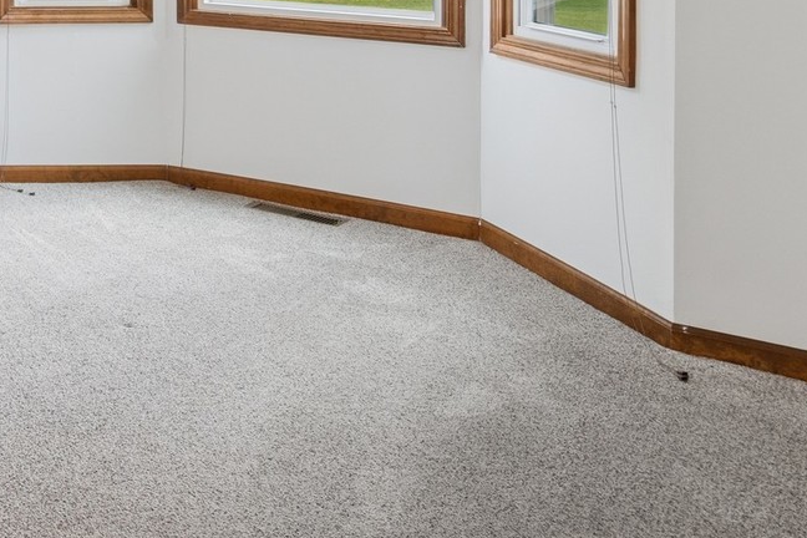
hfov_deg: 35.8
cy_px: -123
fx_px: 1009
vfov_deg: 26.3
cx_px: -120
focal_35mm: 45
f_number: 8
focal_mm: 12
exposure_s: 1/25
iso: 250
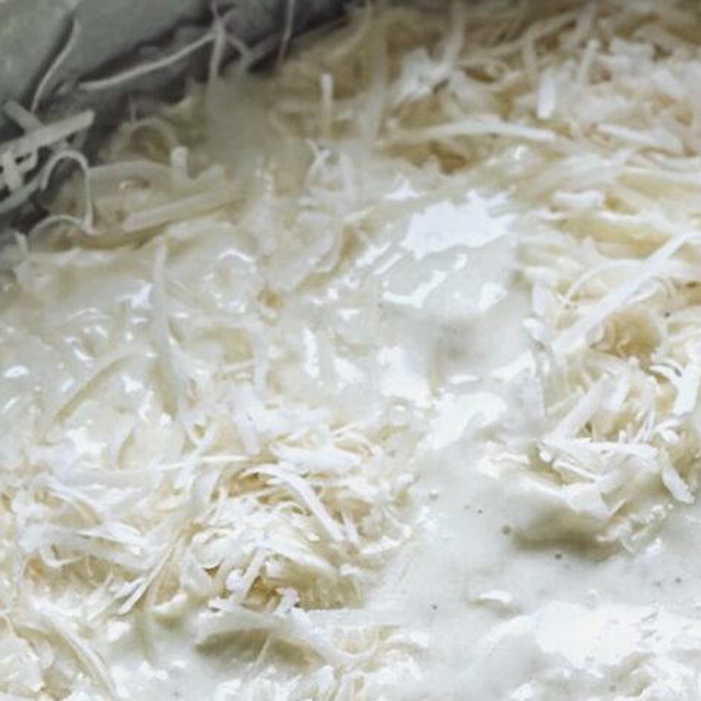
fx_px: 5224
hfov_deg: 7.6
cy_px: 729
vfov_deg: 7.6
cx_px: 828
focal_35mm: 228
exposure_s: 1/205
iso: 80
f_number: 1.78
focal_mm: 6.86
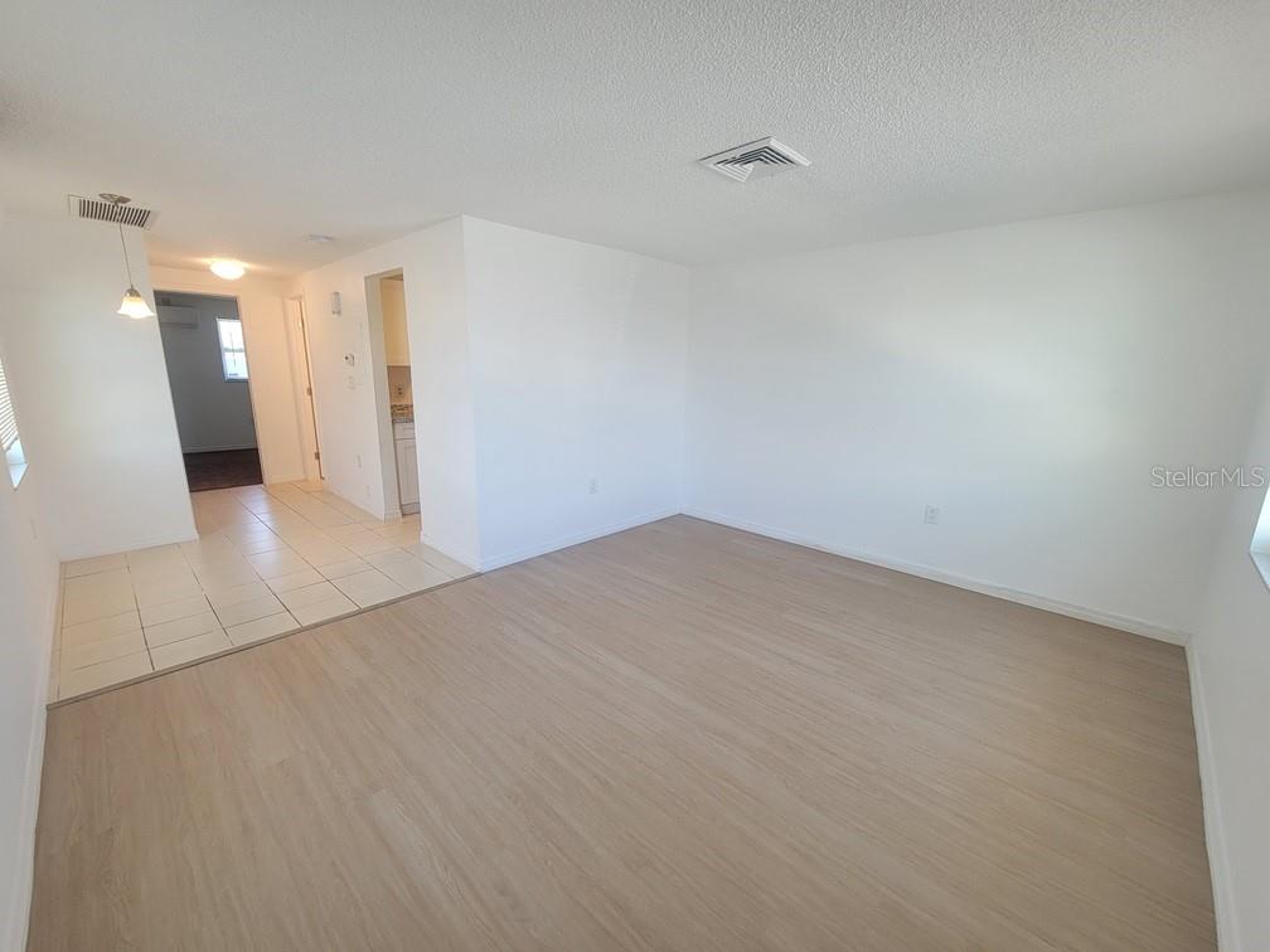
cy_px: 476
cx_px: 635
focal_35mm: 13
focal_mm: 2.2
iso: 100
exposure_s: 1/60
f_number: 2.2
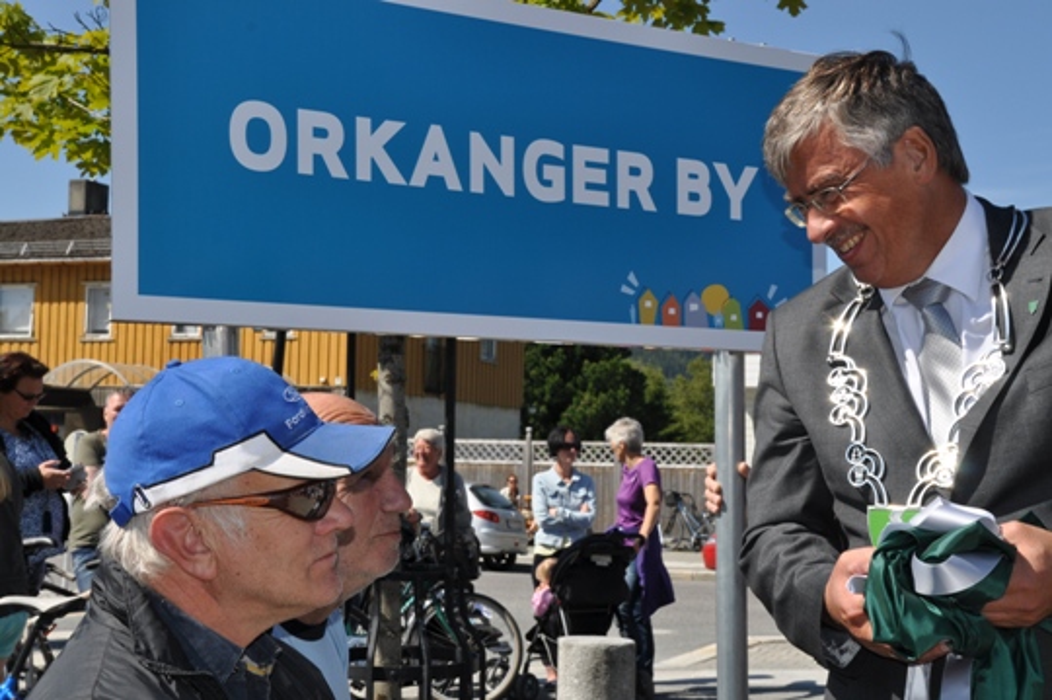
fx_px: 1664
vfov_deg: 23.7
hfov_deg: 35.1
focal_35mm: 57
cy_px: 350
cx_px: 526
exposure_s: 1/200
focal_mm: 38
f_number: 16
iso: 200
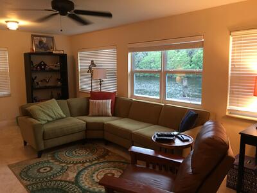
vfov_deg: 48.2
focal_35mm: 29
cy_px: 96
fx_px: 215
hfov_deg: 61.7
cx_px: 128
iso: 100
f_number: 2.2
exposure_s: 1/10
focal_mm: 4.15
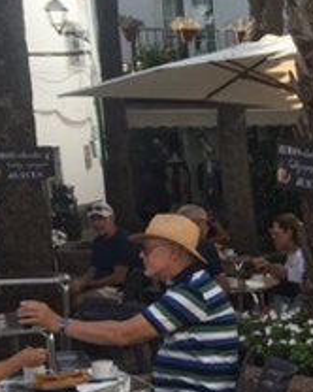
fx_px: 1090
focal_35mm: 94
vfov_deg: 20.0
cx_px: 551
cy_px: 347
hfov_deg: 14.5
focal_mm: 4.15
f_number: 2.2
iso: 25
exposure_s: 1/523
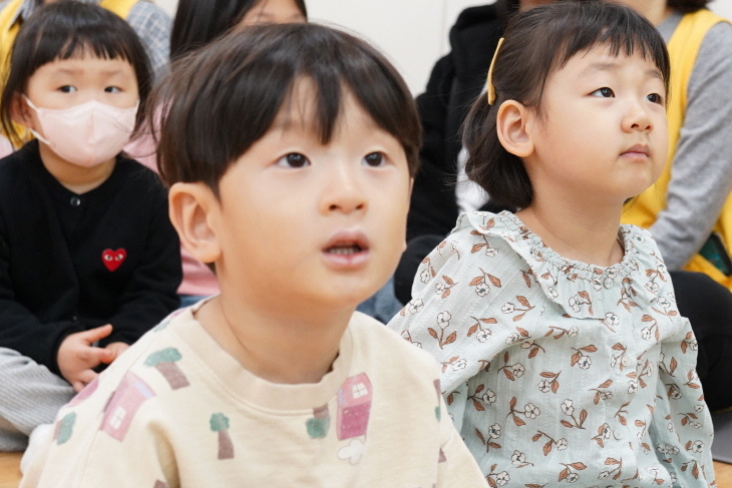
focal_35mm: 89
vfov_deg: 15.4
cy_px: 199
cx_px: 621
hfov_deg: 22.4
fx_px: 1810
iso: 2500
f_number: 5.6
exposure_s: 1/60
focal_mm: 50
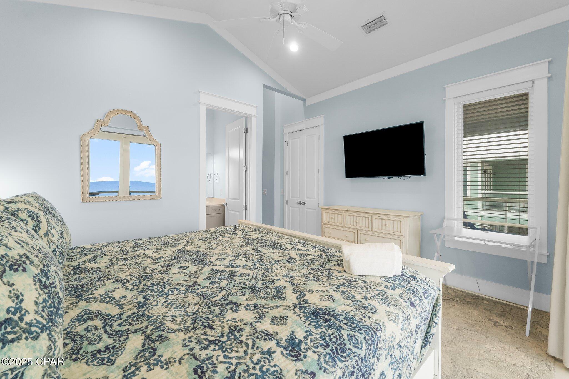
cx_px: 284
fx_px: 237
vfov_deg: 77.3
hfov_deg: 100.4
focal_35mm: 15
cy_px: 190
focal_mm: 10
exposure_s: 1/30
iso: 400
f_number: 9
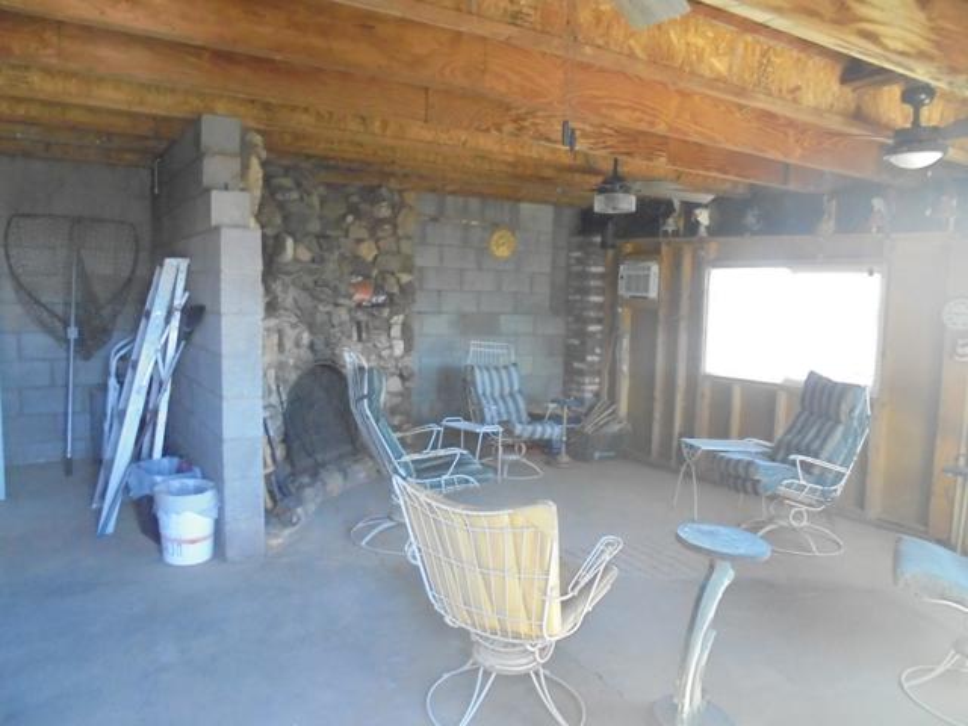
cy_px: 363
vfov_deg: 53.1
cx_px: 484
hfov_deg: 67.3
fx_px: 727
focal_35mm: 26
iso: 800
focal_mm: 4.6
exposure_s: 1/80
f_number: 3.5
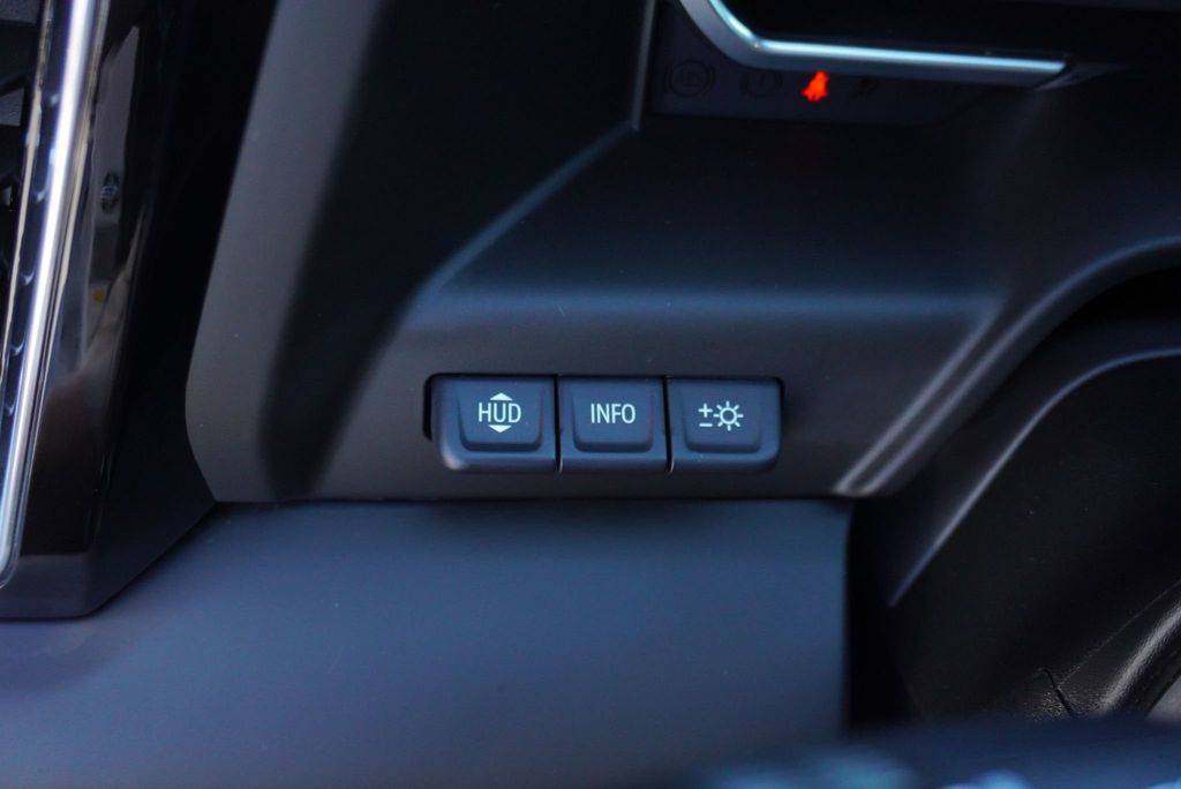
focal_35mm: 36
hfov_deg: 53.1
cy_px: 394
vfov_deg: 36.9
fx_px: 1182
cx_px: 590
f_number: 4.5
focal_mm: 24
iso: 1600
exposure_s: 1/320
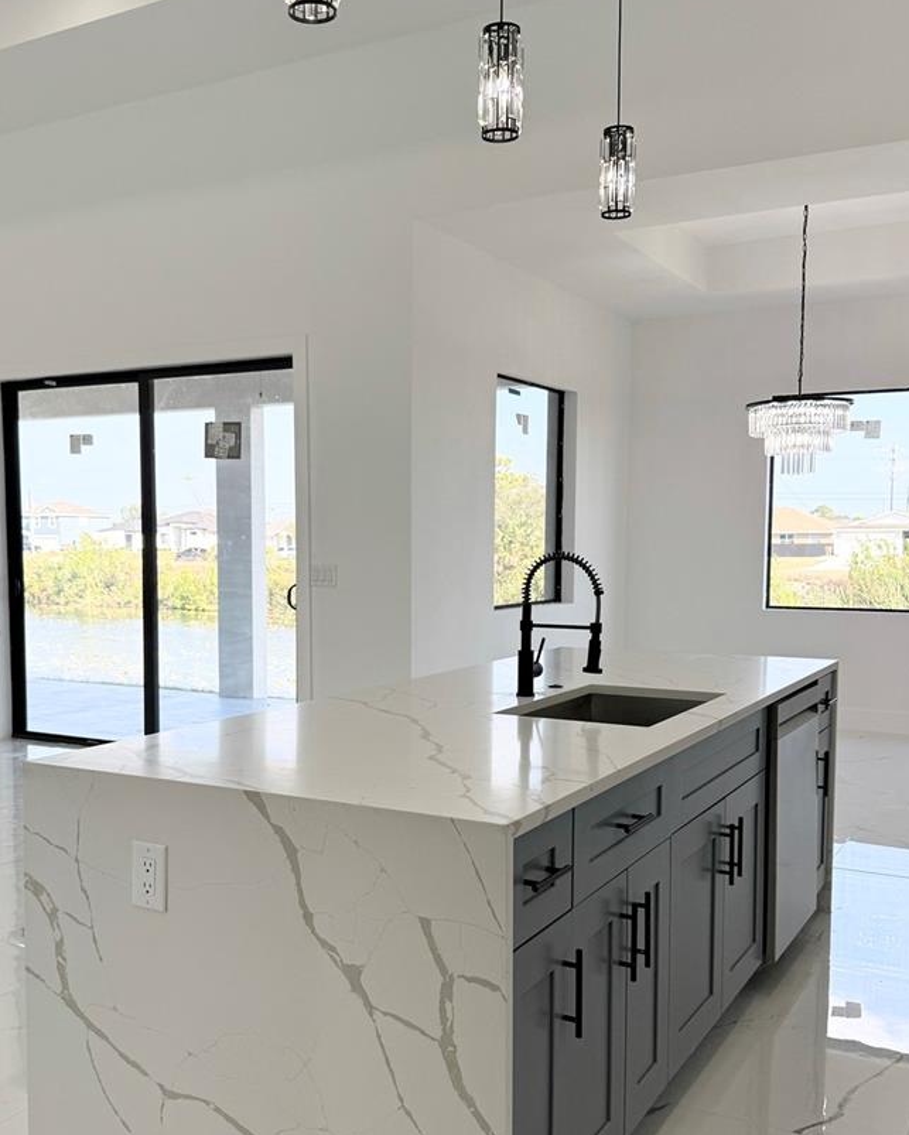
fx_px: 1176
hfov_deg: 42.1
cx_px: 376
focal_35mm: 35
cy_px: 630
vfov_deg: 51.4
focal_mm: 6.76
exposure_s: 1/445
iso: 100
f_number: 1.78
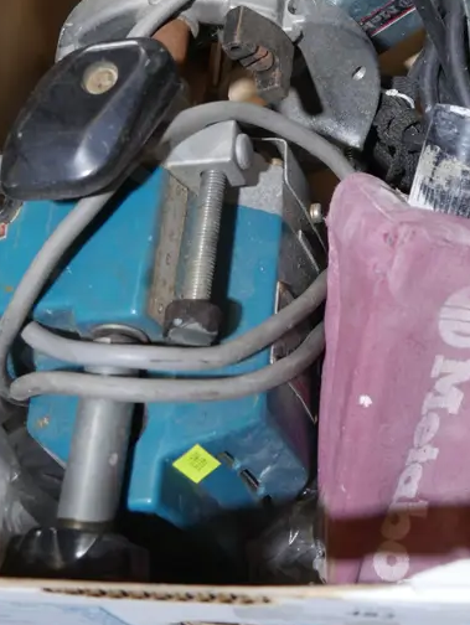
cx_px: 292
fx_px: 1175
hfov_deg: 22.6
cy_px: 36
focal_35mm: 65
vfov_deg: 28.4
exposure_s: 1/60
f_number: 3.6
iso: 400
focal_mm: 16
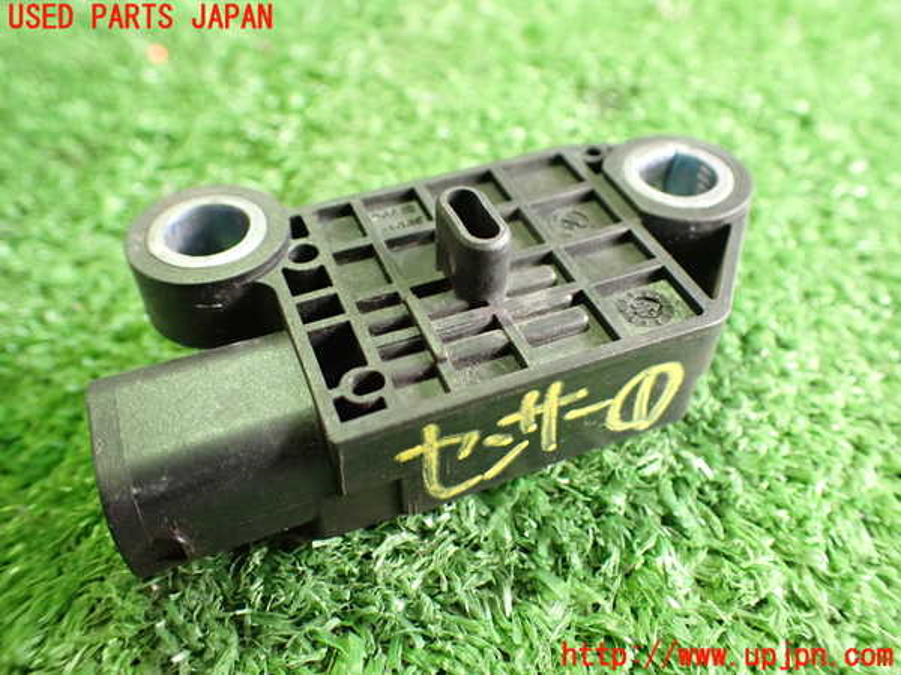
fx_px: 781
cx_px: 450
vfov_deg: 46.8
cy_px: 338
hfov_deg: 60.0
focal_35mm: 30
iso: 800
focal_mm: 5.4
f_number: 2.3
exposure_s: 1/40
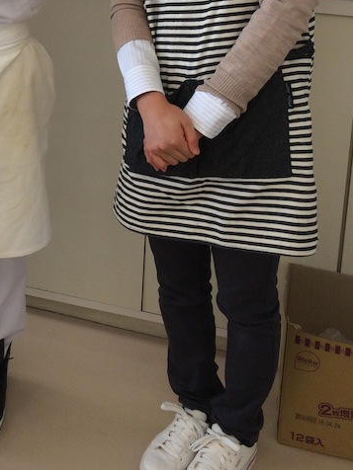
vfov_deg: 28.7
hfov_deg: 22.3
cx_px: -11
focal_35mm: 63
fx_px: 857
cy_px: -7
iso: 50
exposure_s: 1/120
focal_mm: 4.12
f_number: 2.2
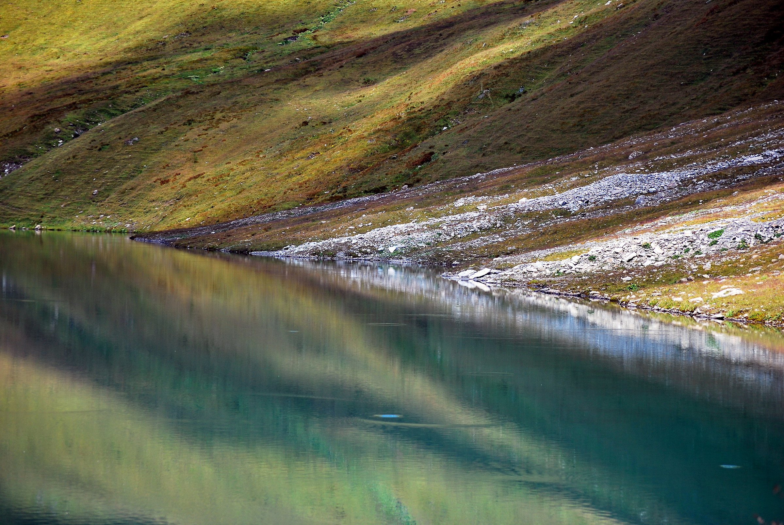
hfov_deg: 17.0
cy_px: 262
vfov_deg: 11.5
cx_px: 392
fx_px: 2616
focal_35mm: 120
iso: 100
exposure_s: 1/320
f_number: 4.5
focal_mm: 80
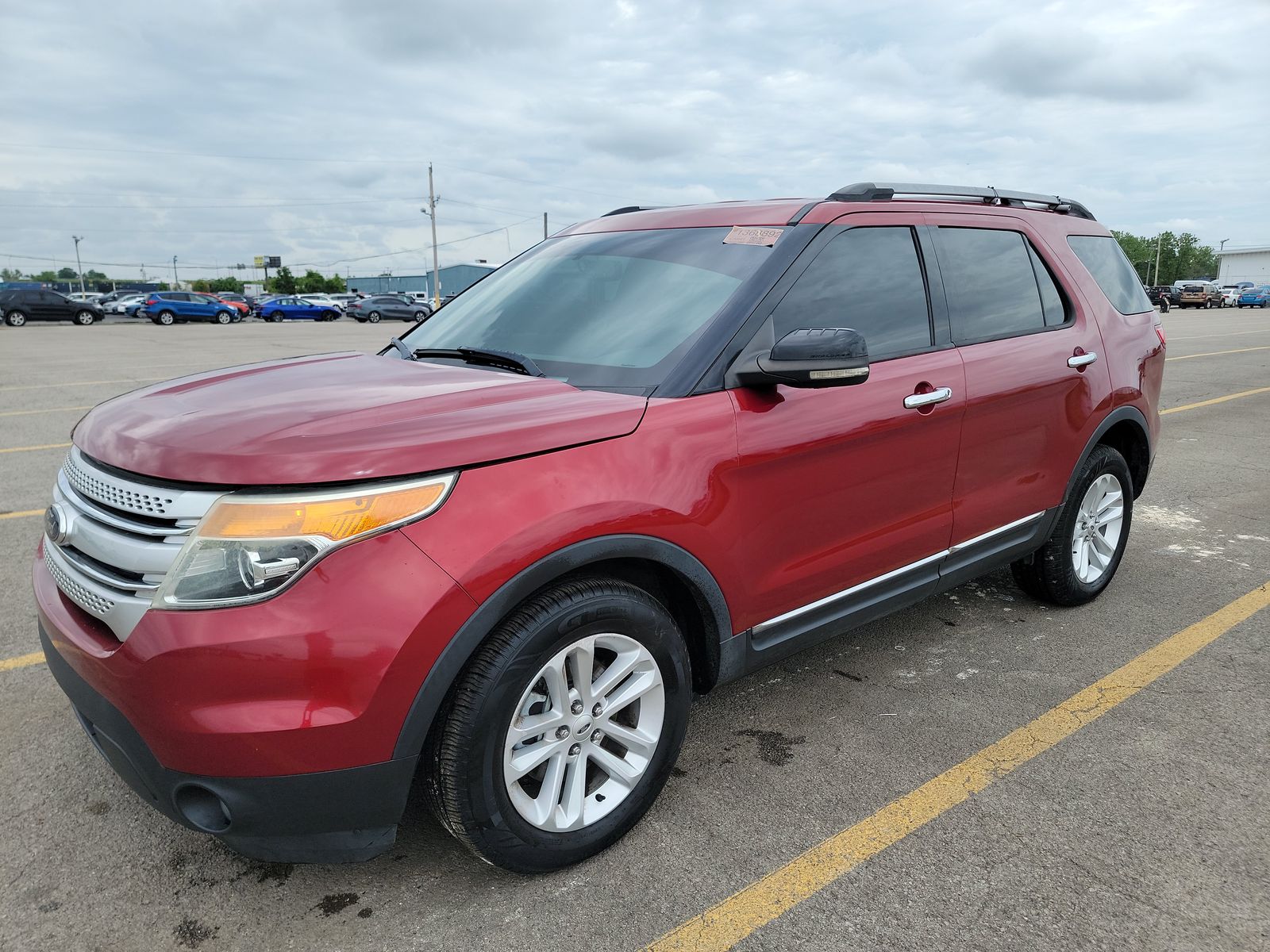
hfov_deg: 71.6
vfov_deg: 56.8
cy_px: 476
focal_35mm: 24
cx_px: 635
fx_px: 881
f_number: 1.8
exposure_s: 1/554
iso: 50
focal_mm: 6.7
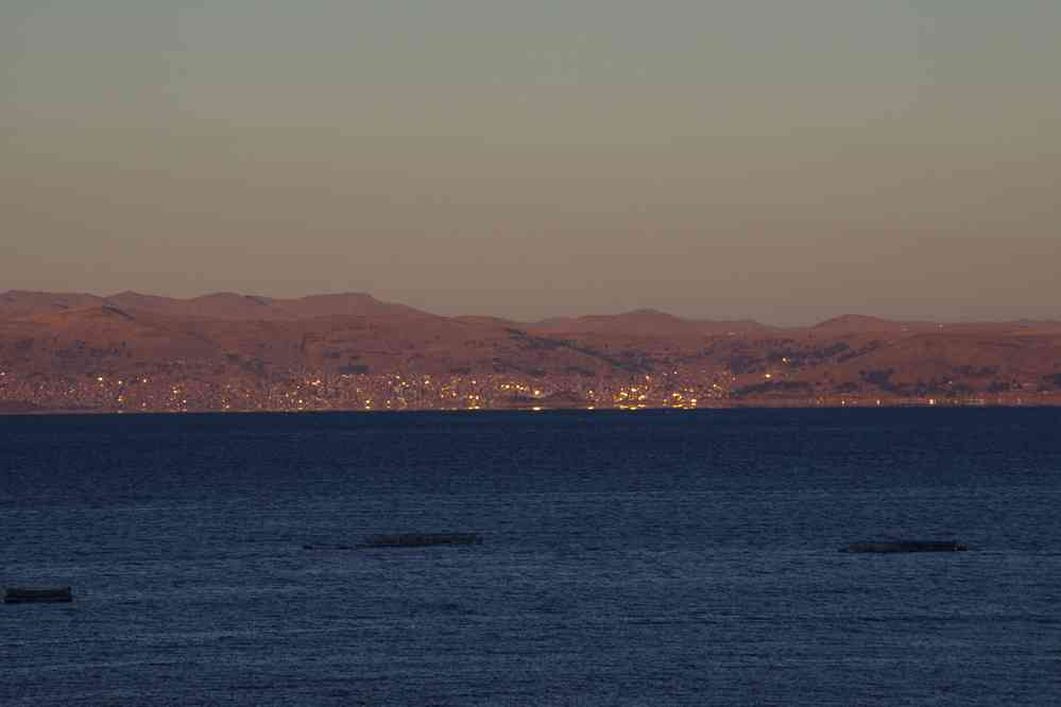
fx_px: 7515
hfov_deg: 8.1
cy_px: 354
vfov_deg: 5.4
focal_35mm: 255
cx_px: 530
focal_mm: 170
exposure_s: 1/200
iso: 800
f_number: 8
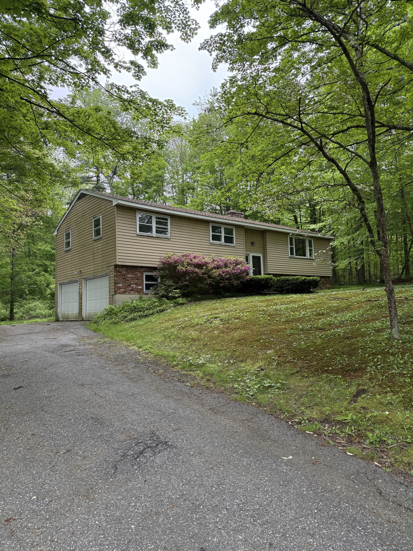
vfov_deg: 71.6
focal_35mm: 24
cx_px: 206
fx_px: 382
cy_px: 276
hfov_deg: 56.8
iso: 100
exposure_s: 1/478
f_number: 1.78
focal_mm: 6.76
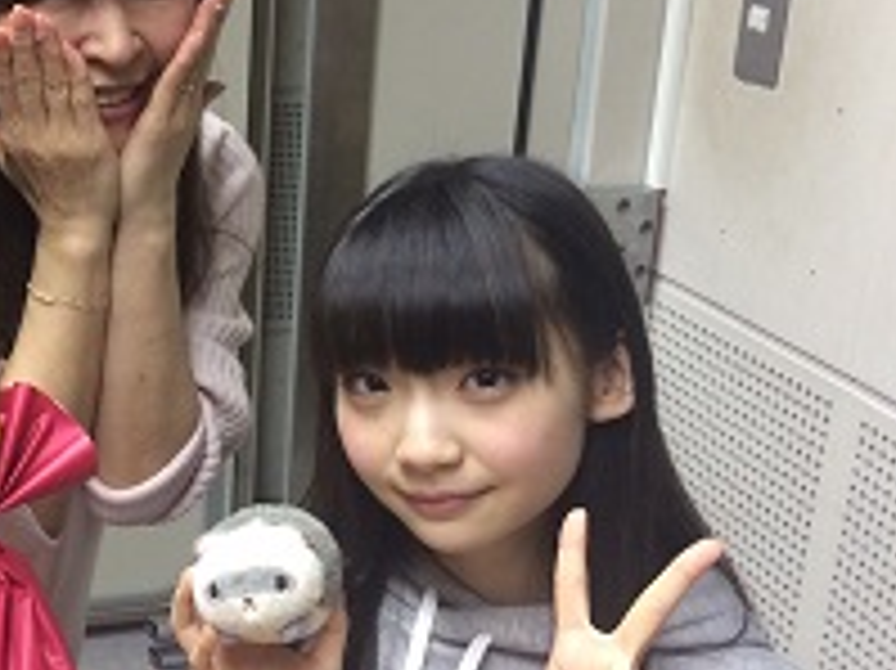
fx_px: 1526
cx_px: 7
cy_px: 357
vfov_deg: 24.8
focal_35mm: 59
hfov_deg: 30.5
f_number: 2.2
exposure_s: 1/33
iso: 160
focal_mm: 4.15
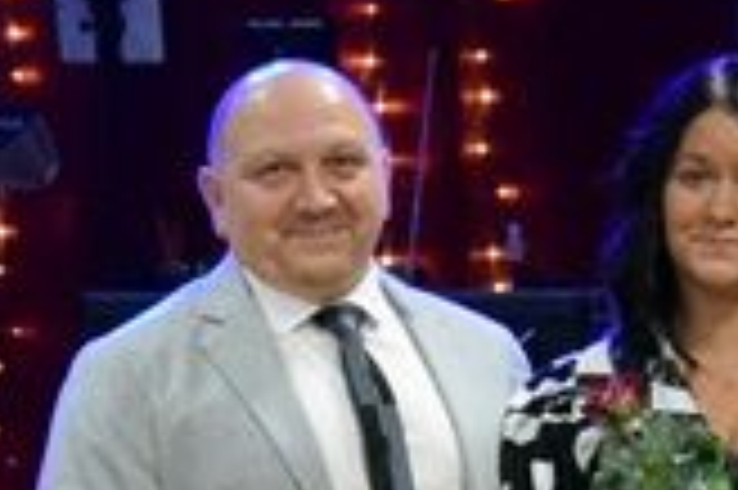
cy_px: 706
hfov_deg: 7.3
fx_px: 5734
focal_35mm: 280
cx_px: 720
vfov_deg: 4.9
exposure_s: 1/100
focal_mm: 34
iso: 5000
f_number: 4.2
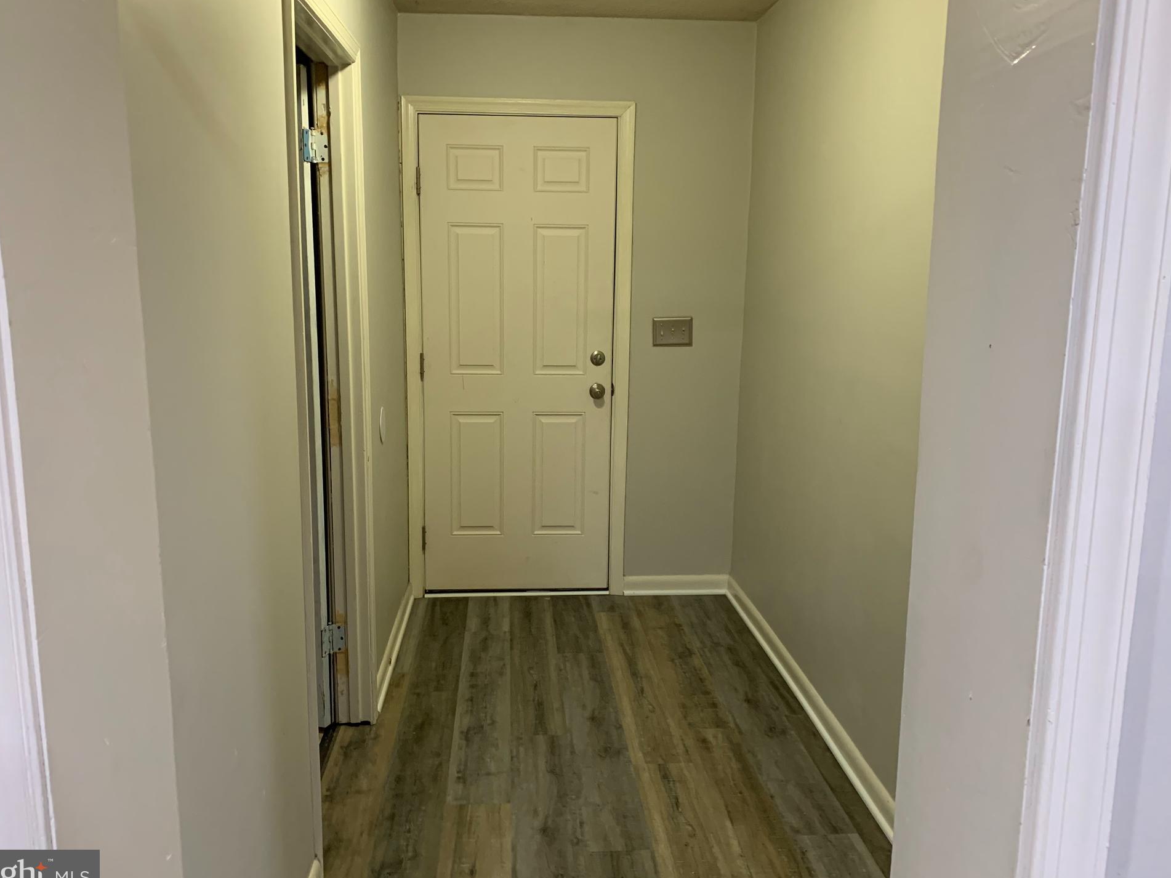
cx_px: 576
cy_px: 427
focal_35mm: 28
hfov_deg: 63.4
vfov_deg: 49.7
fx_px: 947
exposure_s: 1/60
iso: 200
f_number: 1.8
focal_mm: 4.25
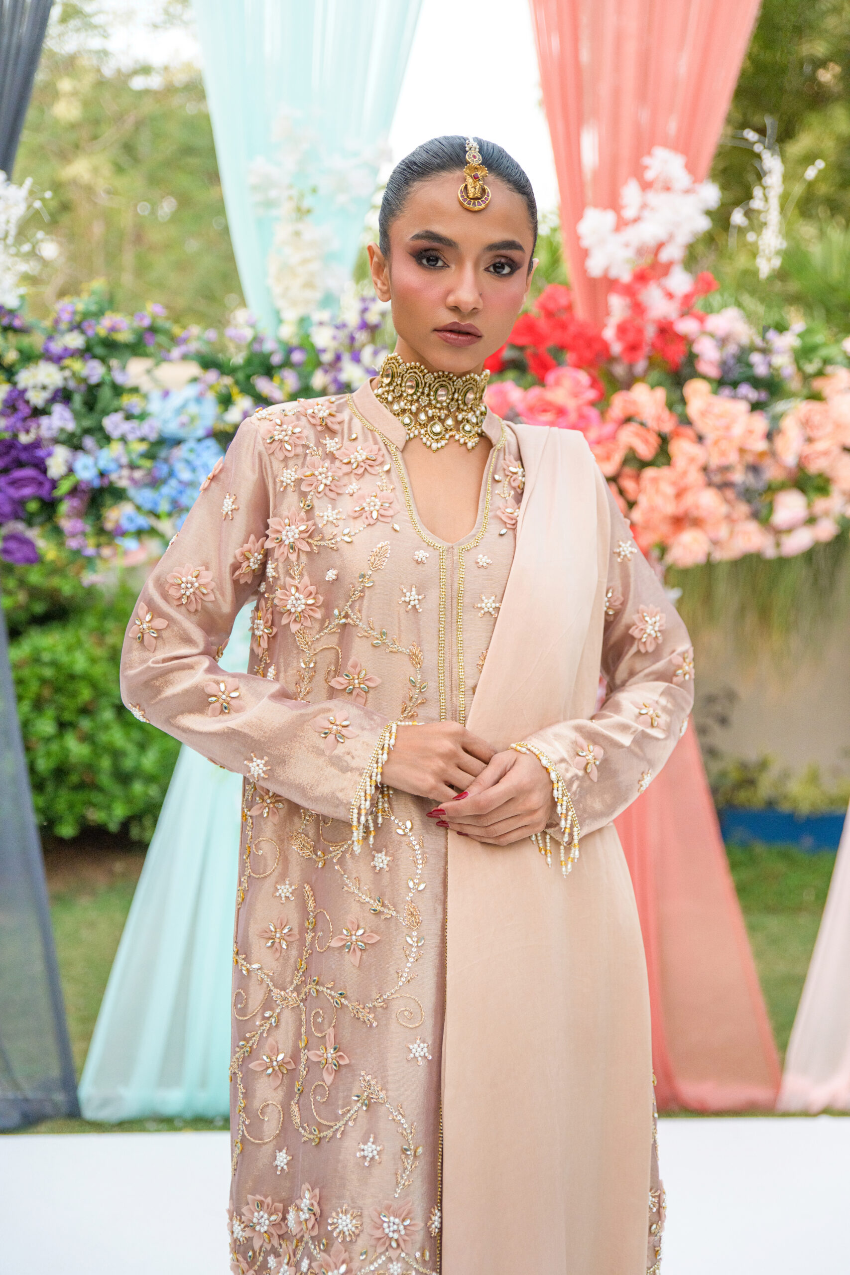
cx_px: 425
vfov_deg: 39.6
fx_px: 1770
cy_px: 638
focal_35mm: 50
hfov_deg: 27.0
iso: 400
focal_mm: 50
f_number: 2.8
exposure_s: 1/400
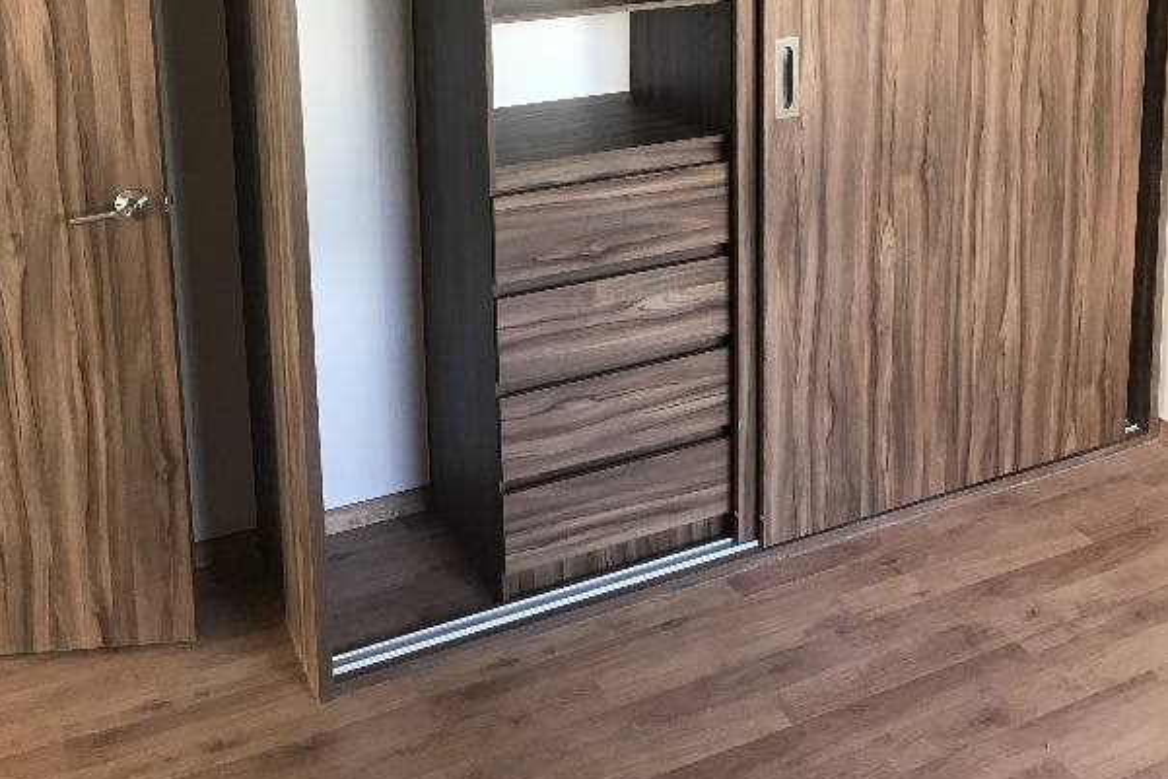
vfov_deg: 31.9
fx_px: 1266
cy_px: 18
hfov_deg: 49.5
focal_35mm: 39
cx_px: 585
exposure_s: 1/30
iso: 32
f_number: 1.8
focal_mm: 3.99
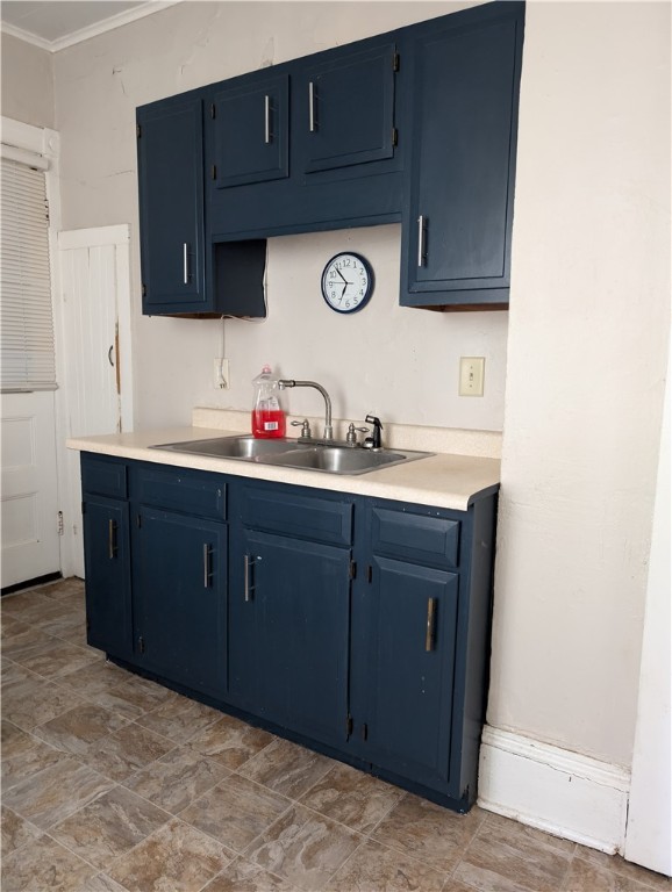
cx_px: 336
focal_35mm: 24
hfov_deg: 56.9
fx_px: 620
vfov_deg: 71.5
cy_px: 446
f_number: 1.68
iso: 1086
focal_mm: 6.9
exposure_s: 1/64.7
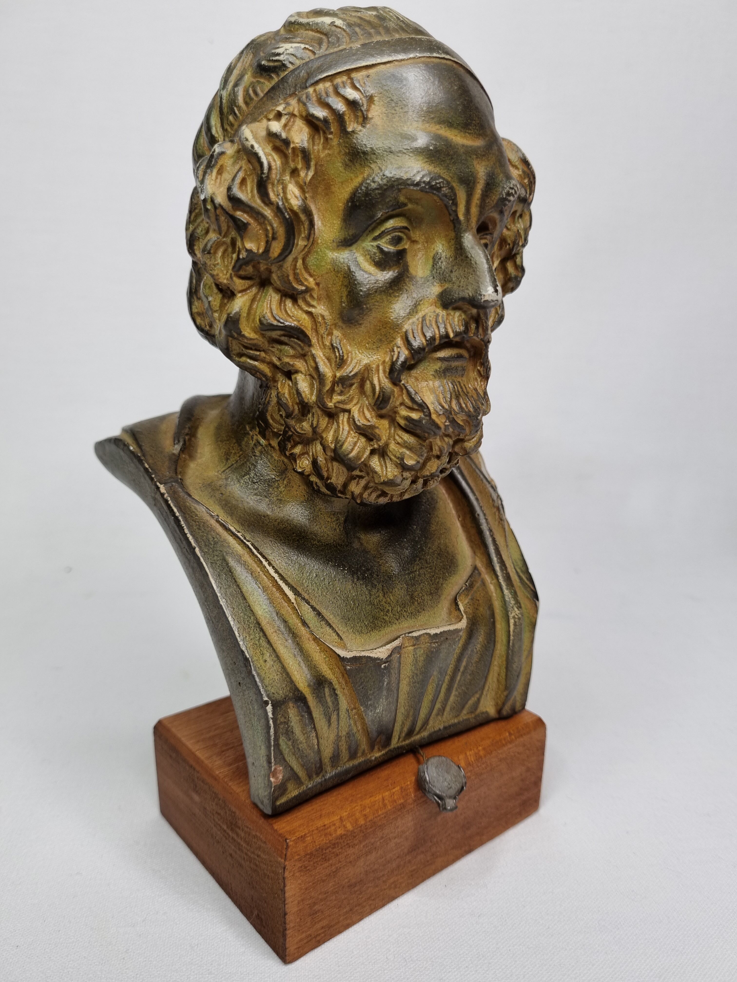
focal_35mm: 26
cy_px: 491
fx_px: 738
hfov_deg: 53.1
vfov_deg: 67.3
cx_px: 368
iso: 50
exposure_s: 1/100
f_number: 1.8
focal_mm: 5.4
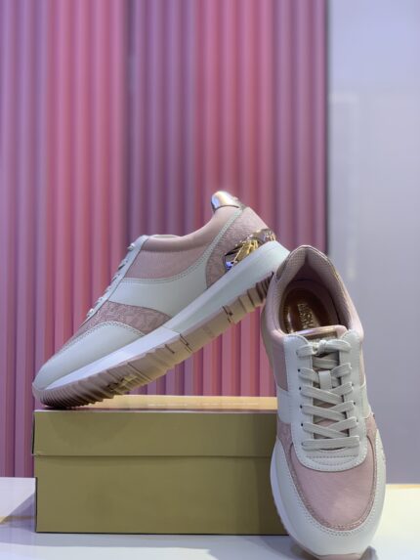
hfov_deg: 28.0
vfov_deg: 36.8
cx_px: 210
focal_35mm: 52
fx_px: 841
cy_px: 280
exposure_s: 1/100
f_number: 2.4
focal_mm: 6
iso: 80
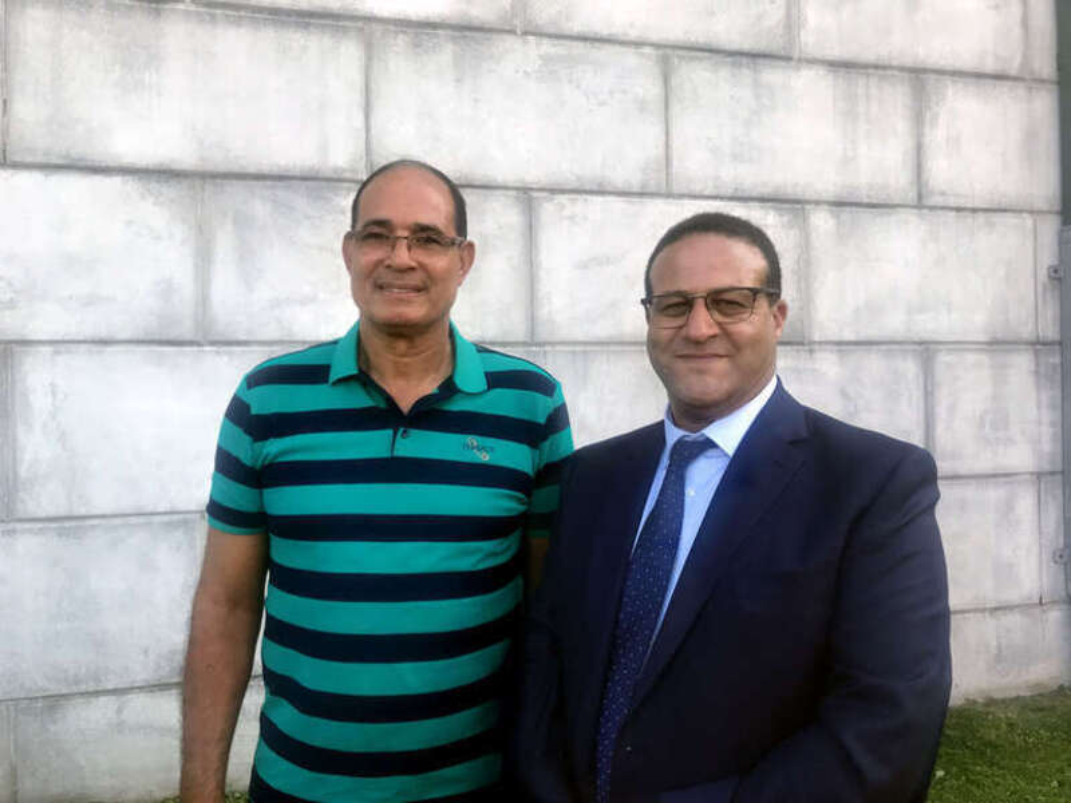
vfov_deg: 49.7
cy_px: 402
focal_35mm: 28
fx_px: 866
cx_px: 536
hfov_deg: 63.4
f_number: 1.8
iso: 20
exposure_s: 1/656
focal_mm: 3.99
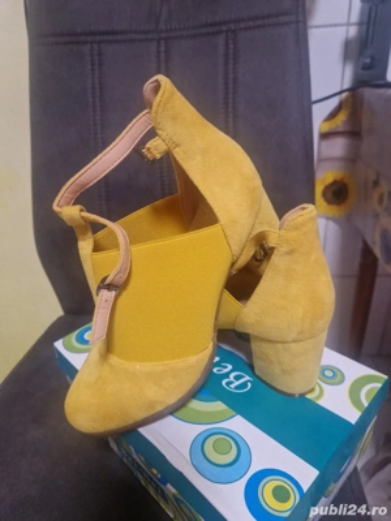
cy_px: 260
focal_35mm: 23
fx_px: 346
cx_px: 196
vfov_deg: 73.9
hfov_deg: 58.9
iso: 640
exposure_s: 1/33
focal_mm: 5.4
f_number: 1.8
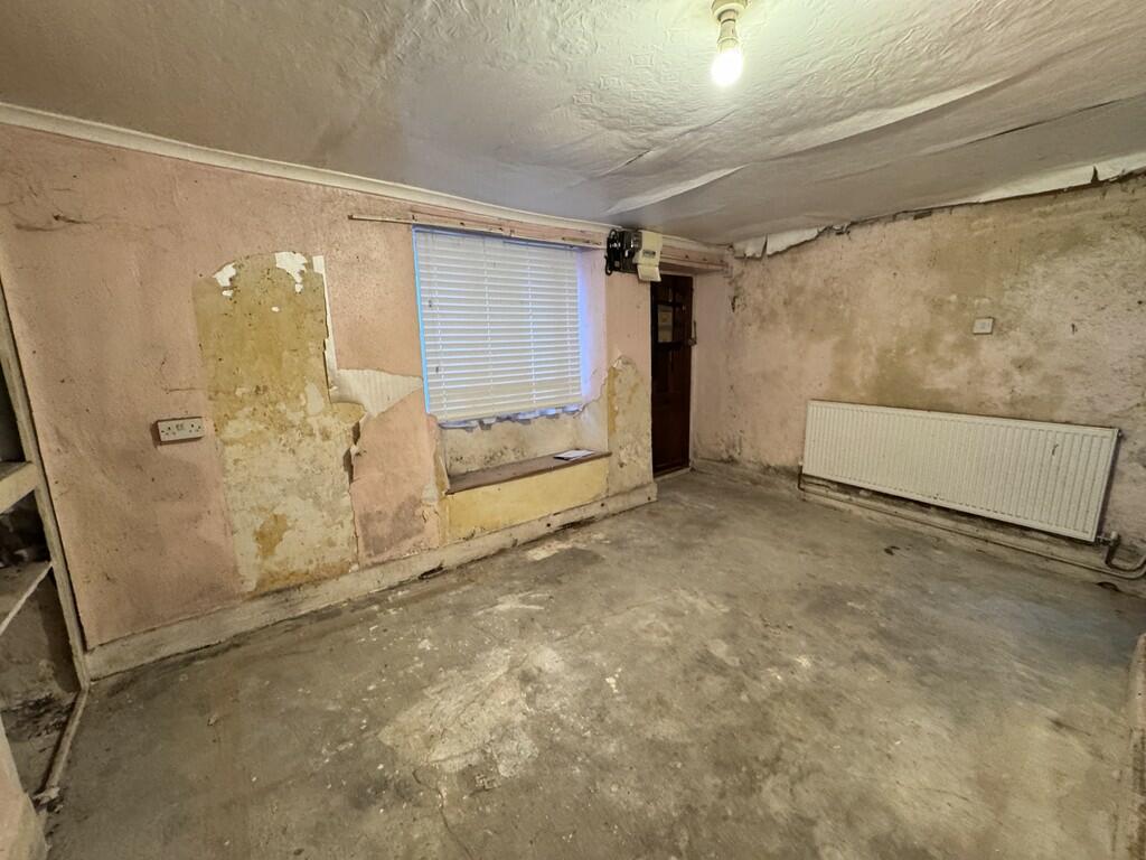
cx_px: 573
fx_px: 463
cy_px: 430
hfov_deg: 102.1
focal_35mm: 14
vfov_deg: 85.7
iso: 640
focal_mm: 2.22
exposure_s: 1/50
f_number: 2.2
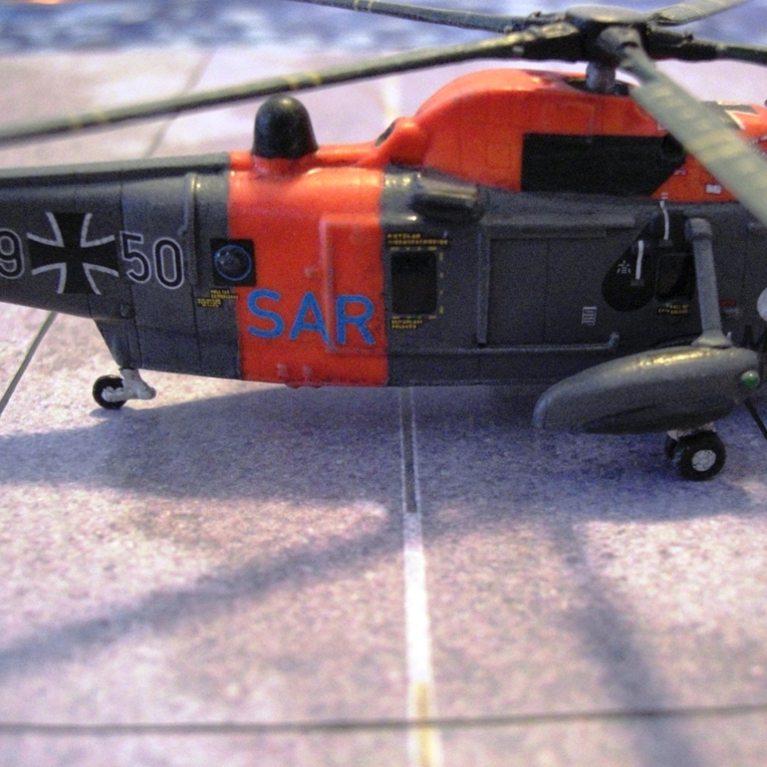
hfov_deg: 37.4
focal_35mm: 45
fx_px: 1128
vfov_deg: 37.6
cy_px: 384
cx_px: 464
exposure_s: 1/15
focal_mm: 7.9
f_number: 2.8
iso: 800
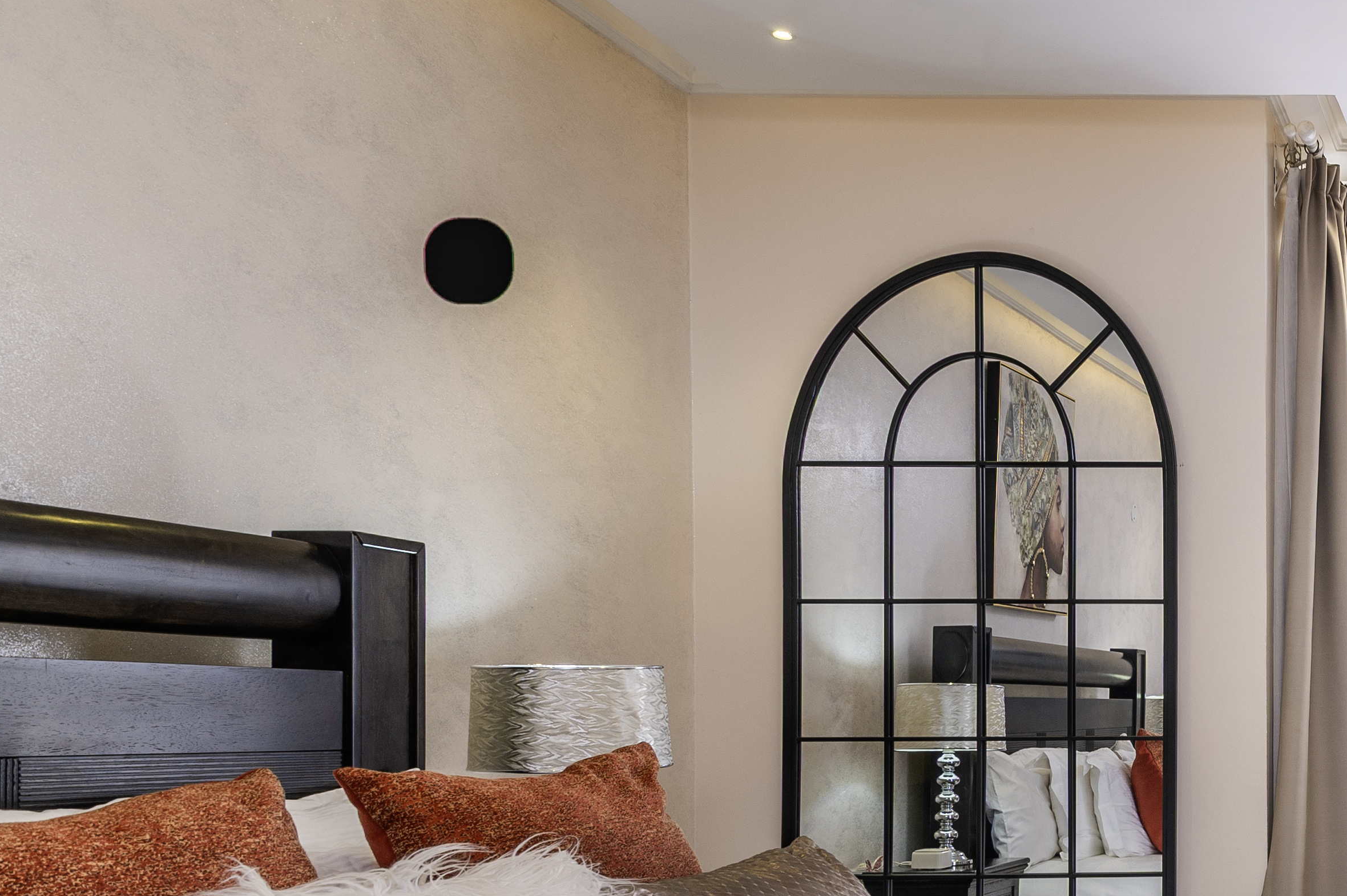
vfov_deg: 31.7
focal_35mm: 41
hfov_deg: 36.6
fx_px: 1533
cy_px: 726
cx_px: 1611
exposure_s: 1/4
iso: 50
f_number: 8
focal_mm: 16
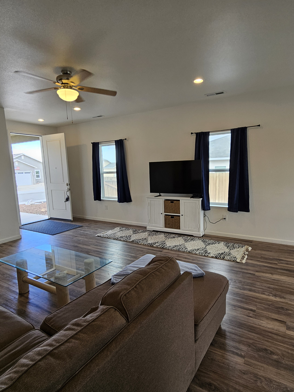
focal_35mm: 18
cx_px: 151
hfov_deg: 71.6
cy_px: 202
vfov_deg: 87.7
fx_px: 204
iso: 64
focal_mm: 2.2
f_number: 2.2
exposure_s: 1/120
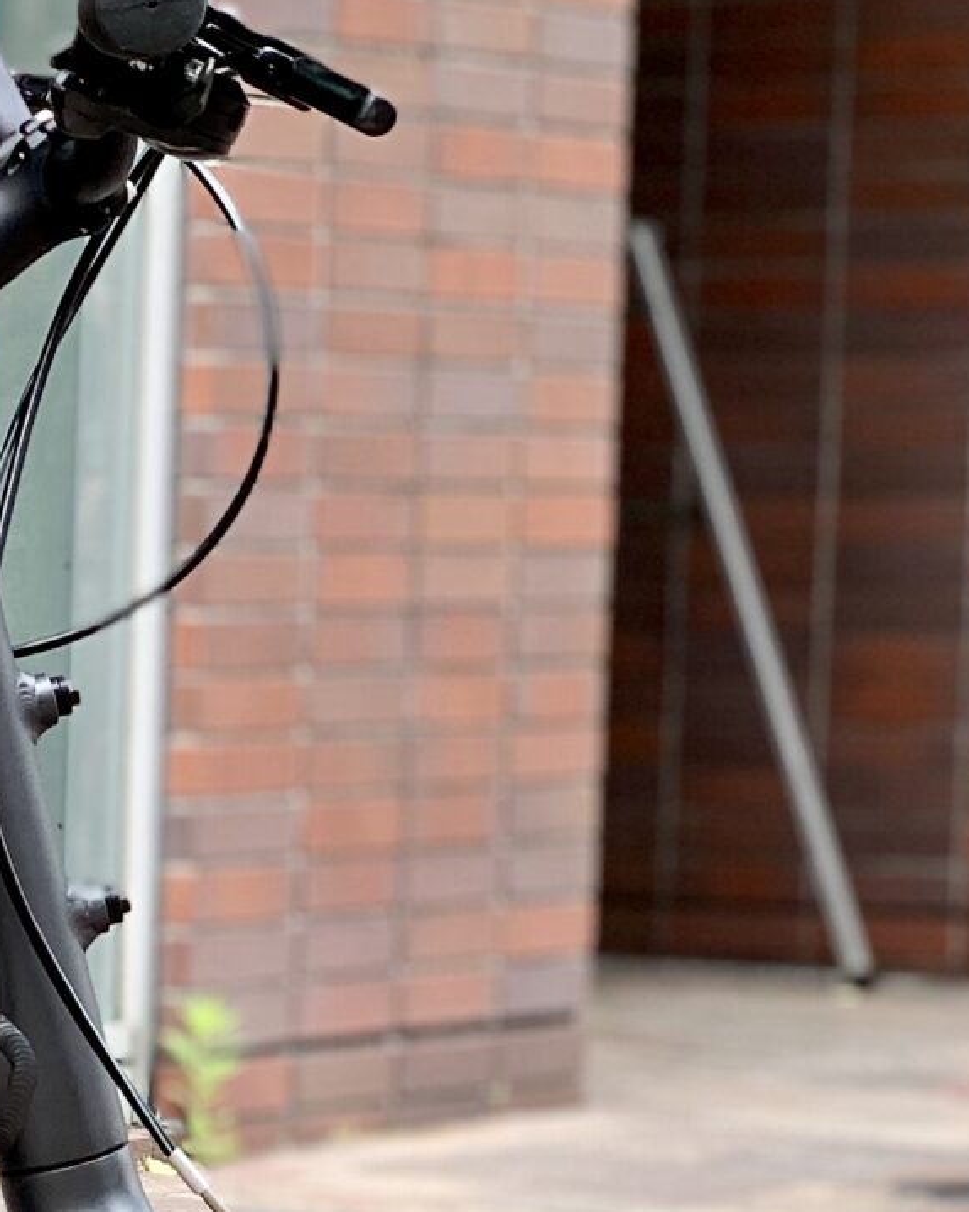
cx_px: -1072
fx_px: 6491
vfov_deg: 10.6
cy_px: 1198
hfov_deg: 8.1
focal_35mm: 181
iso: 16
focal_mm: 6
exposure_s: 1/122
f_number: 2.4
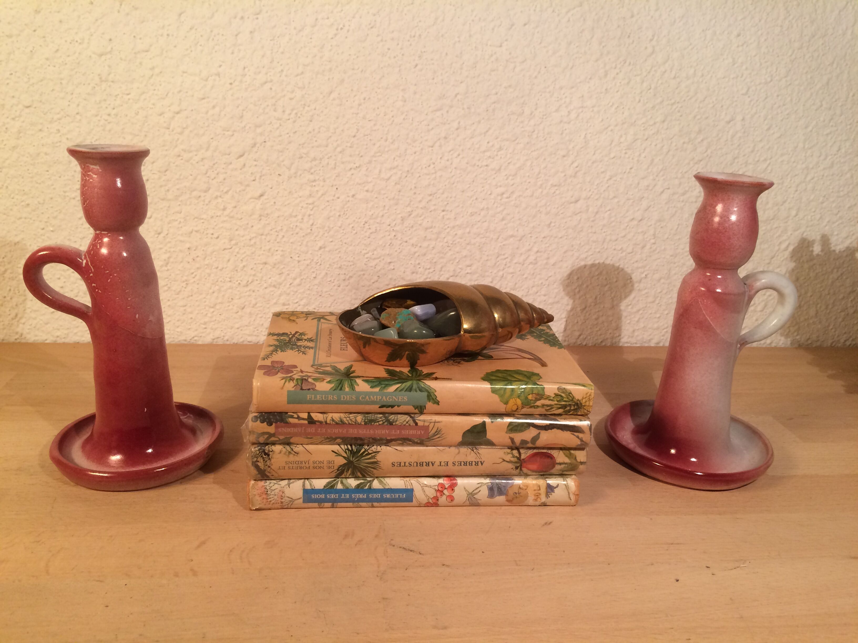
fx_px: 719
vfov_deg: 48.2
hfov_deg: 61.7
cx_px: 429
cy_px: 322
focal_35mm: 29
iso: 64
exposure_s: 1/33
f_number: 2.2
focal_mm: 4.15
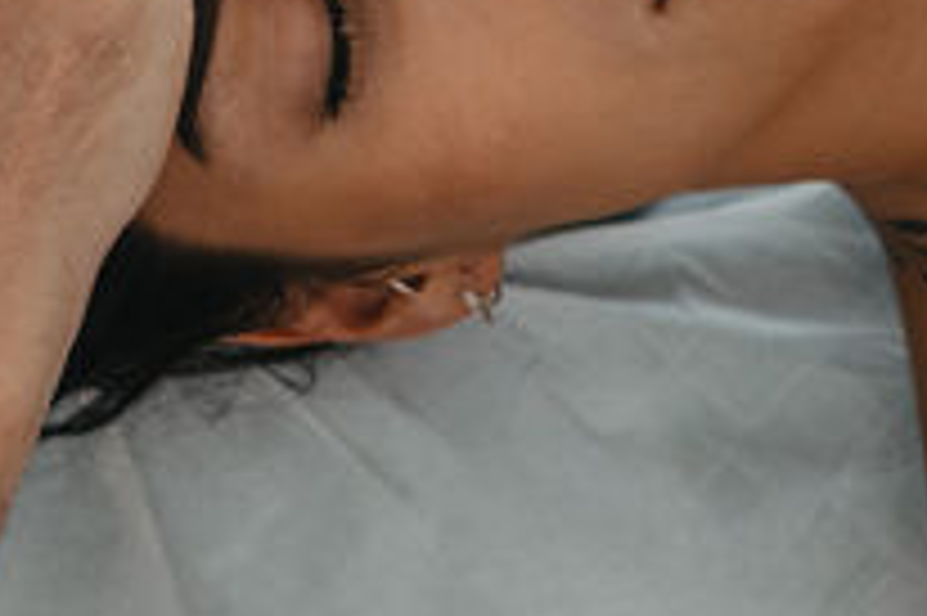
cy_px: -56
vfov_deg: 6.6
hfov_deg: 10.0
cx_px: 274
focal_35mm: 206
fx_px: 5300
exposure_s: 1/400
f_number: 4
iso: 500
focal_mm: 50
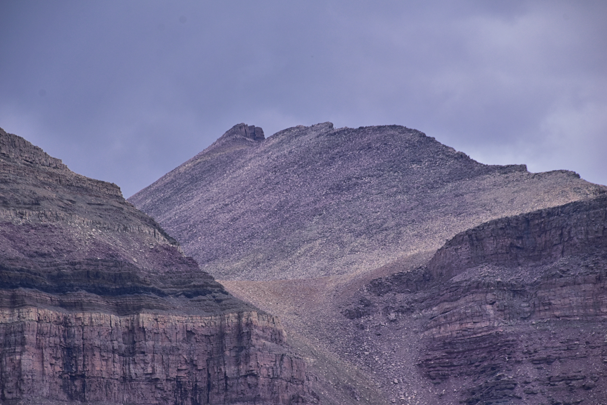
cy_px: 202
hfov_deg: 6.9
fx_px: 5058
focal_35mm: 300
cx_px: 304
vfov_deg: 4.6
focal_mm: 200
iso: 360
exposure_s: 1/500
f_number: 11
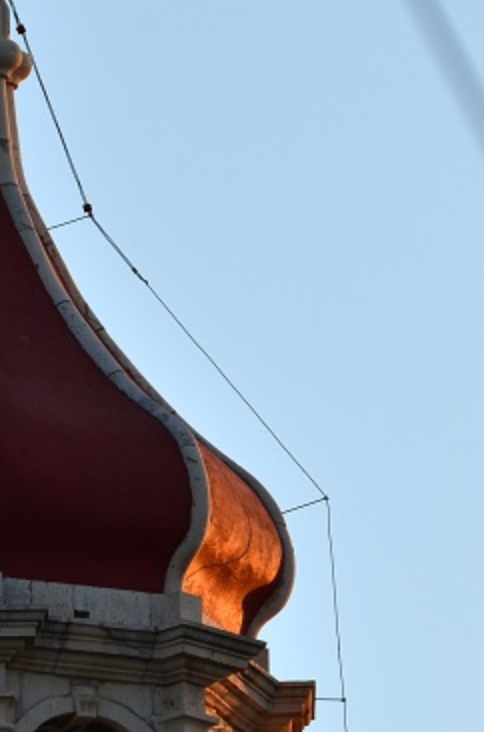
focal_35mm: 634
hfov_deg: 2.2
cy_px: 529
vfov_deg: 3.3
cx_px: 39
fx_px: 12865
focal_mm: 155
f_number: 4.8
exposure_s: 1/500
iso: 140
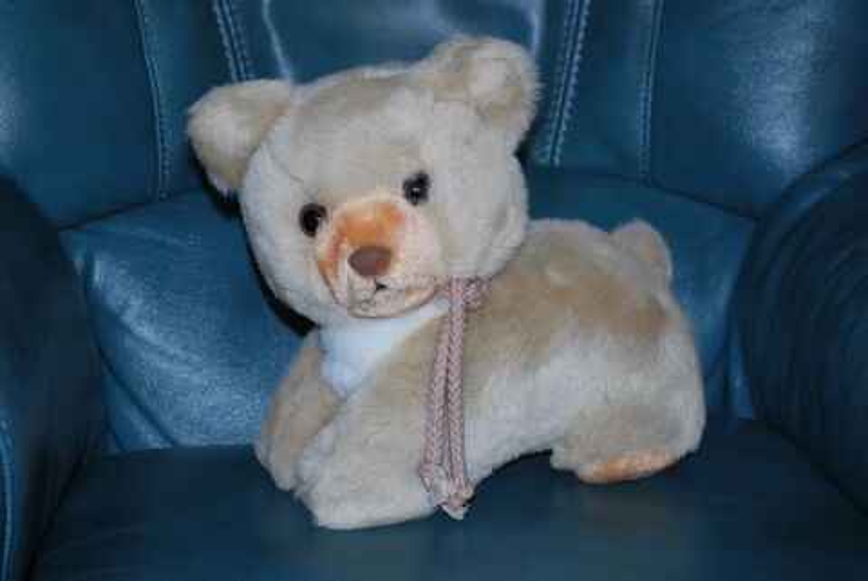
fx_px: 1629
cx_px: 434
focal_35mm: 68
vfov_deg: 20.2
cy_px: 290
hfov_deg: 29.8
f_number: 5.3
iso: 200
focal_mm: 45
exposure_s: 1/60
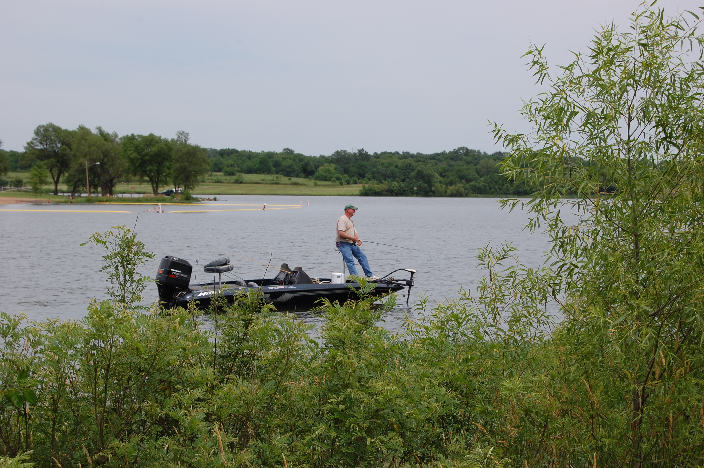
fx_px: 1612
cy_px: 234
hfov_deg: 24.6
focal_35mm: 82
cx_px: 352
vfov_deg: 16.5
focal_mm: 55
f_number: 10
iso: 200
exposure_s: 1/400
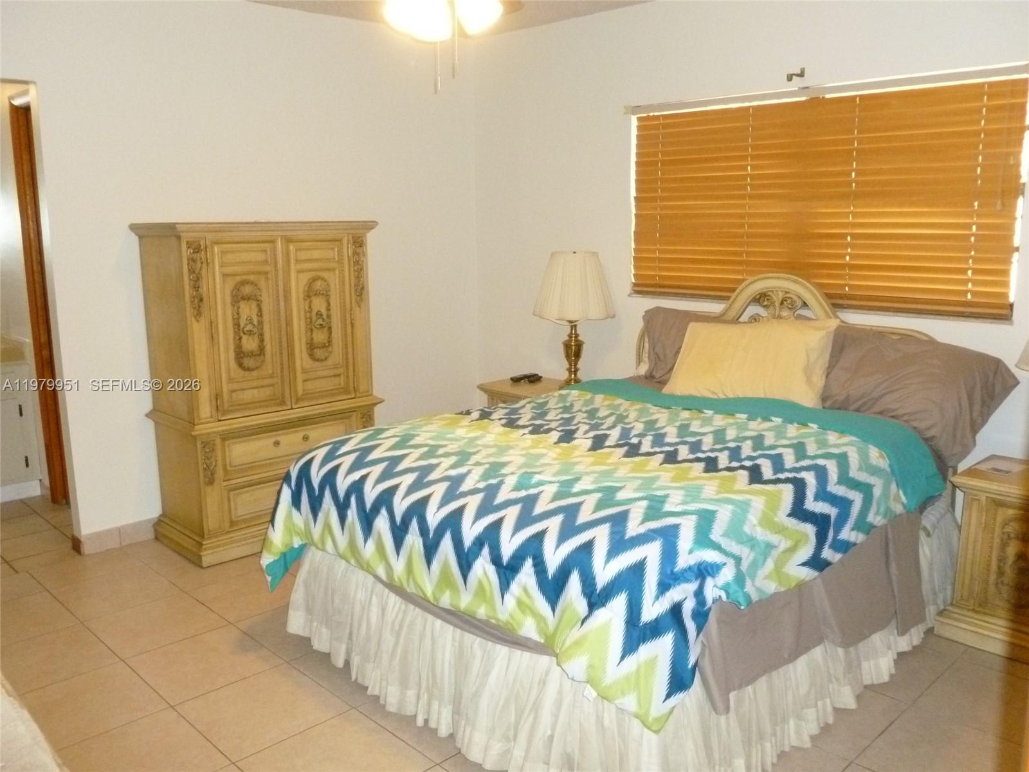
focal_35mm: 28
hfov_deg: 63.4
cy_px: 386
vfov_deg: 49.7
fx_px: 832
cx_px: 514
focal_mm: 5
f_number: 3.3
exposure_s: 1/60
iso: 500
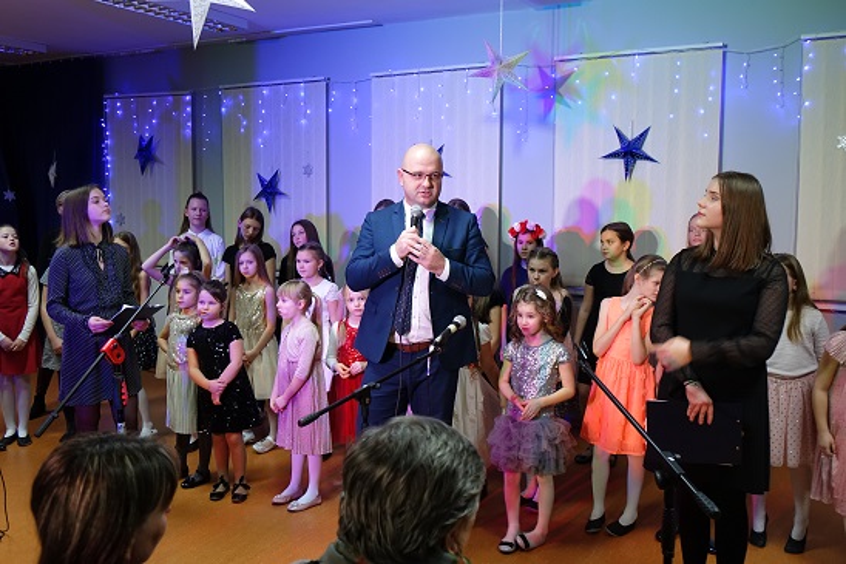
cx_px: 423
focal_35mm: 35
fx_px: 822
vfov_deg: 37.8
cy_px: 282
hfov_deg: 54.4
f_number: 2.8
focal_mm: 12.83
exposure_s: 1/40
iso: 640
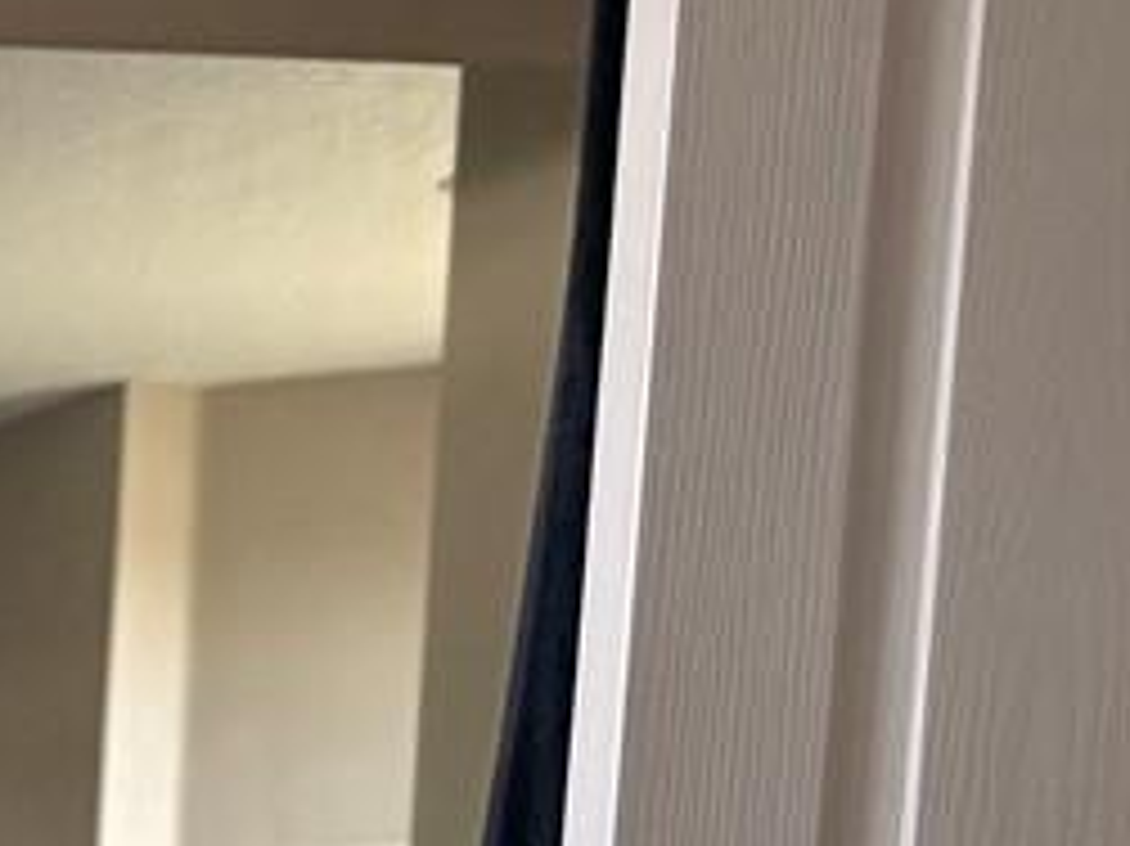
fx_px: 4992
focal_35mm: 153
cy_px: 2254
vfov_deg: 8.6
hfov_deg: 10.0
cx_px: -2138
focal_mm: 6.76
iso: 200
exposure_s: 1/104
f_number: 1.78
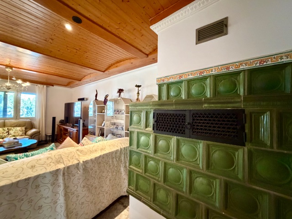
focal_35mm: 14
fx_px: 118
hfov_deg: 102.1
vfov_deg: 85.7
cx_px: 146
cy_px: 110
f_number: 2.2
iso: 1000
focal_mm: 2.22
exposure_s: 1/50
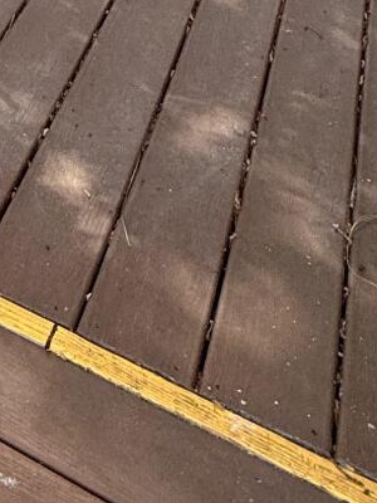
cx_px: -255
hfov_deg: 17.8
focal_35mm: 70
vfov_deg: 21.8
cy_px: -301
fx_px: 1016
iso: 64
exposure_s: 1/333
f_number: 2.2
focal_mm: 2.22
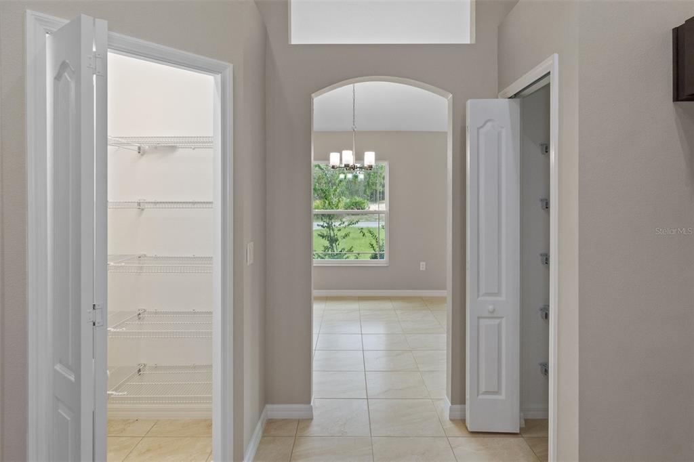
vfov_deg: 63.2
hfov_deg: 85.4
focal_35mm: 20
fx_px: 376
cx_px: 347
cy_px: 231
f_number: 8
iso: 640
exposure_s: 1/8
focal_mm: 13
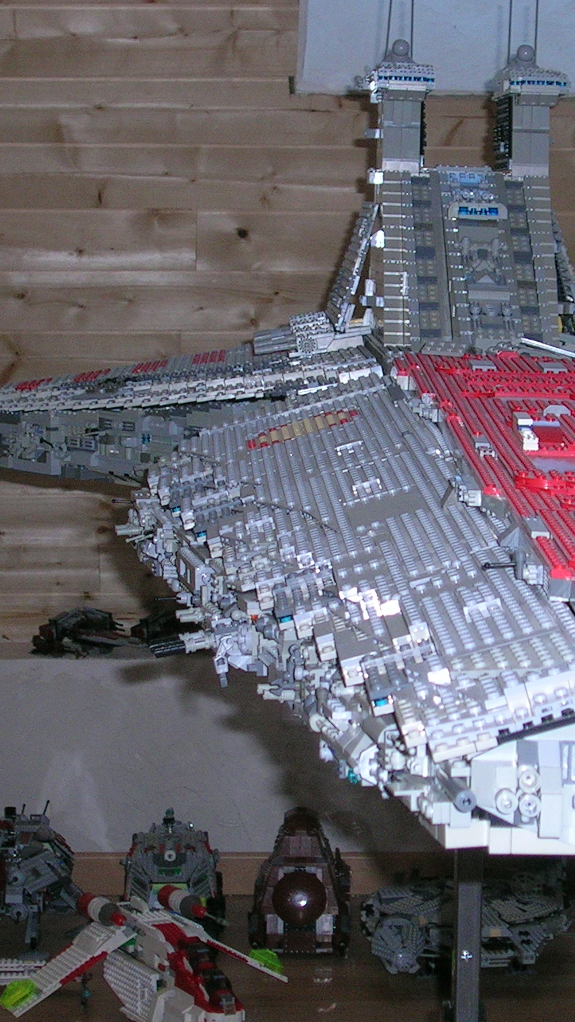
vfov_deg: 20.0
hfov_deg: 11.3
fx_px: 2901
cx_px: 421
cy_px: 512
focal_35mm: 107
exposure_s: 1/60.1
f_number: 3.8
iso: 116
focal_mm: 11.1
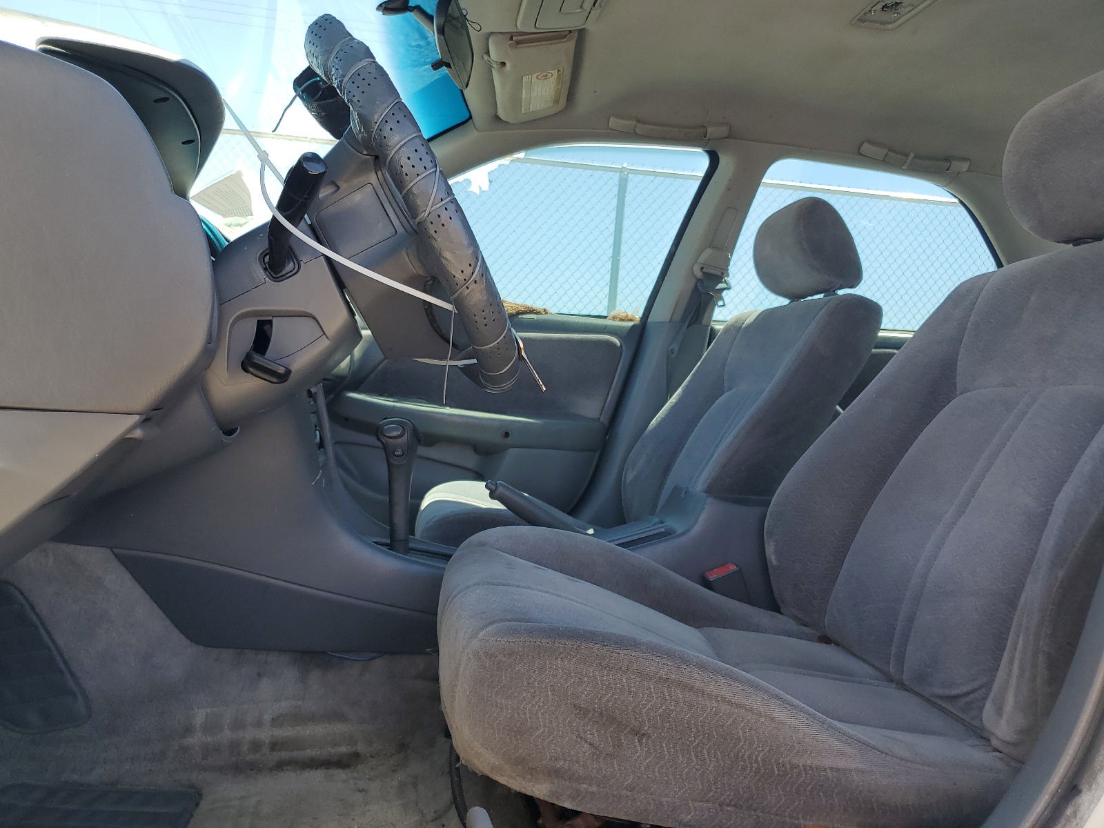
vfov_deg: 53.1
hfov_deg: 67.3
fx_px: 829
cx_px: 552
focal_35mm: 26
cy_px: 414
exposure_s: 1/526
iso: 50
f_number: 1.5
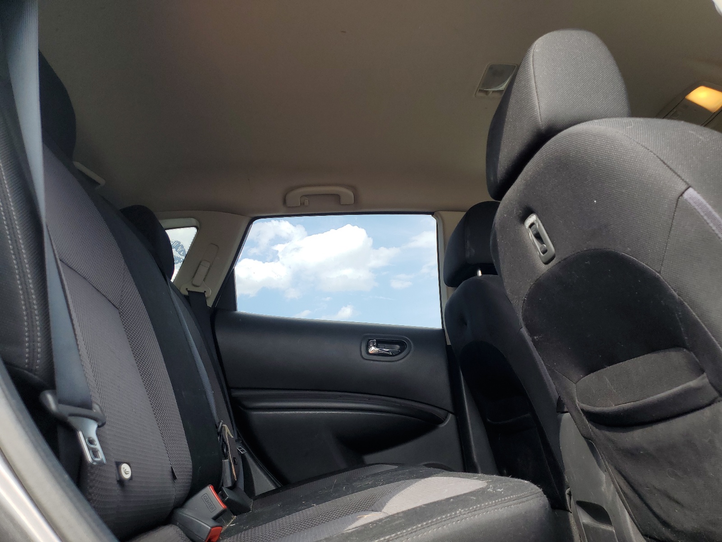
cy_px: 271
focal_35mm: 26
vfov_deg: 53.1
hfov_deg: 67.3
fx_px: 542
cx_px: 361
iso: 50
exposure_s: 1/500
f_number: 1.5
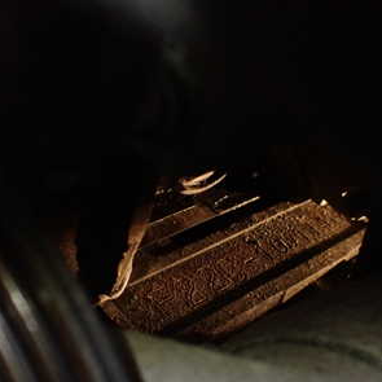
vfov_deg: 31.5
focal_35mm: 54
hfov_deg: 31.6
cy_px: 229
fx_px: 674
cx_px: 199
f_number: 2.3
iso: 800
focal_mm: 5.4
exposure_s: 1/125
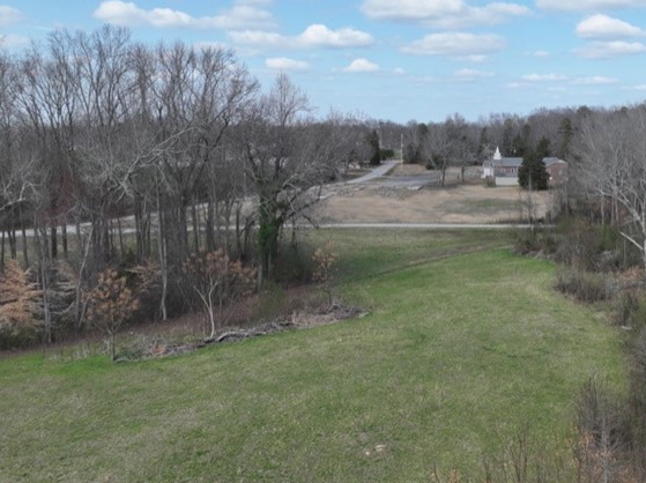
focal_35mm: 44
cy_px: 222
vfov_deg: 32.8
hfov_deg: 42.5
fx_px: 820
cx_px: 418
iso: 160
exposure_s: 1/200
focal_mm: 12.29
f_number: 2.8
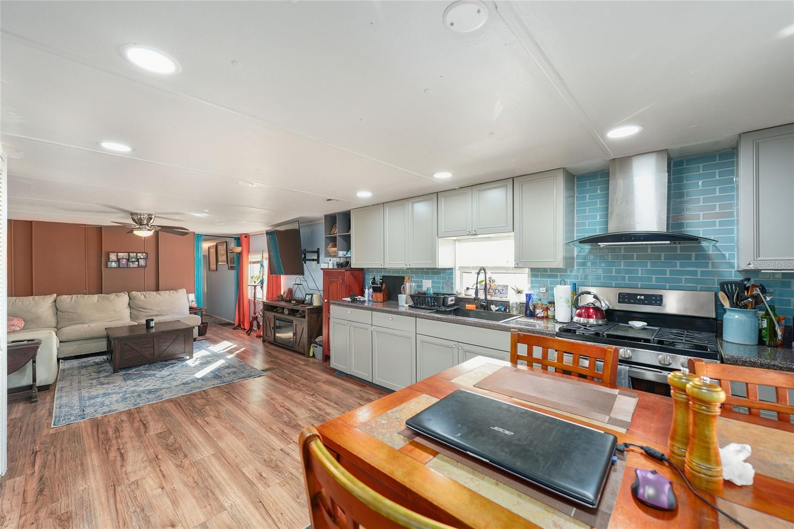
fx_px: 309
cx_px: 397
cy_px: 264
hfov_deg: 104.3
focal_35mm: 14
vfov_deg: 81.2
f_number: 5.6
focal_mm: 14
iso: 400
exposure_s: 1/8
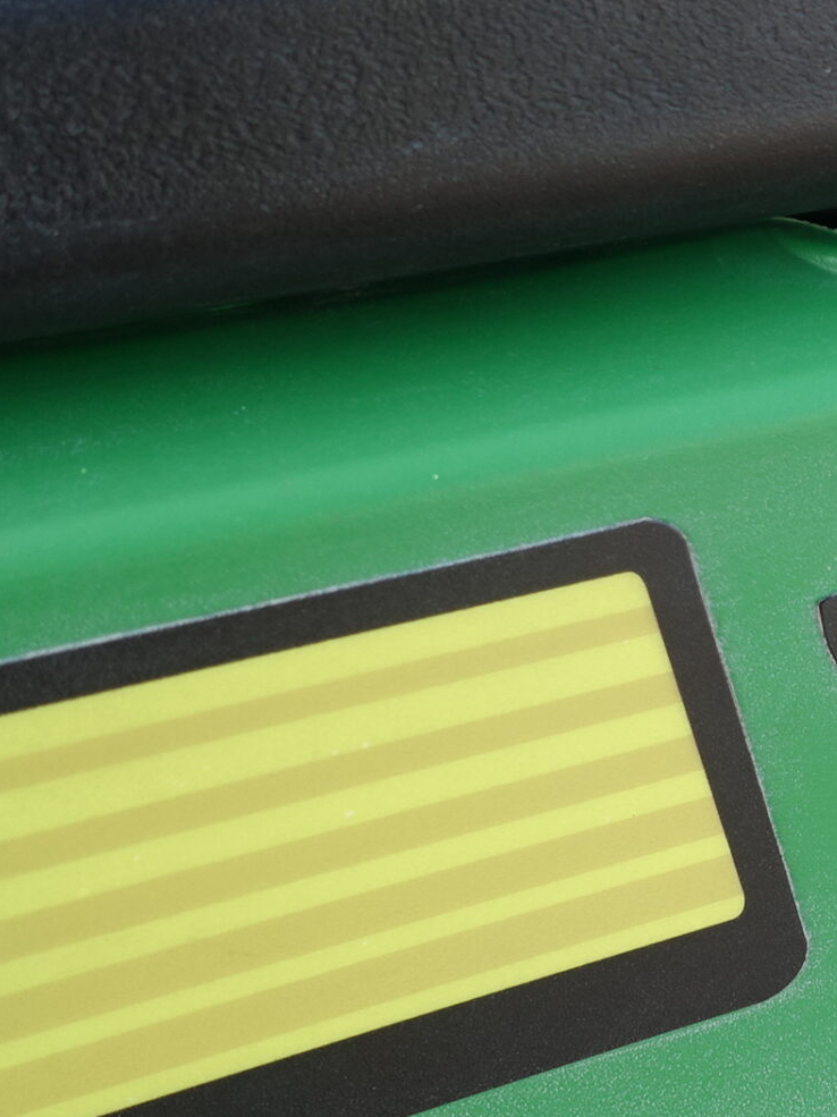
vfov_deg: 32.2
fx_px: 1936
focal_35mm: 60
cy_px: 597
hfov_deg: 19.6
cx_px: 1410
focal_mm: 8.8
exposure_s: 1/100
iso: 125
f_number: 4
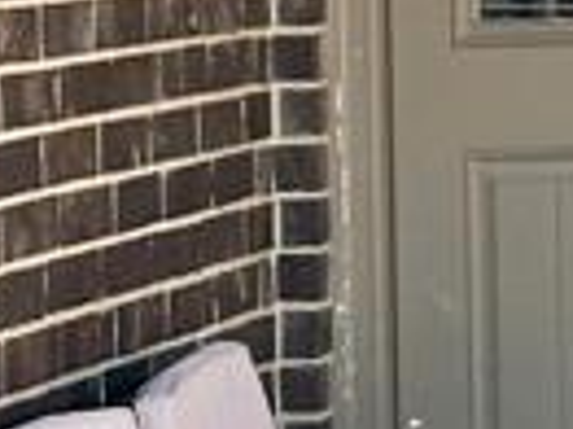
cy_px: -179
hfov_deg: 5.2
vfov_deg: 3.9
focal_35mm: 375
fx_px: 6202
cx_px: 1063
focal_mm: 6.86
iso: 64
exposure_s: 1/709
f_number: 1.78
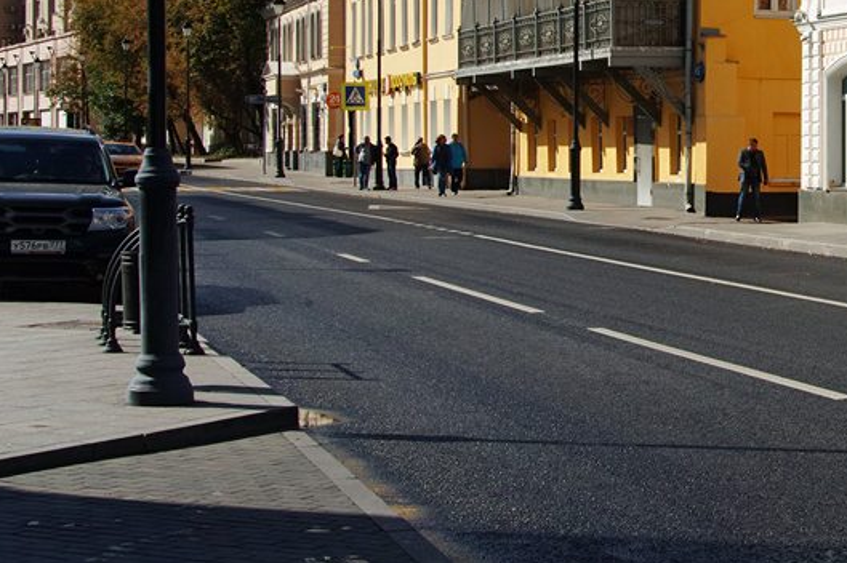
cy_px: 147
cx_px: 858
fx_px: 1975
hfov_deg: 23.2
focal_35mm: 84
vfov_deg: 16.2
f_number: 10
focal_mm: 28
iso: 100
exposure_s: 1/200
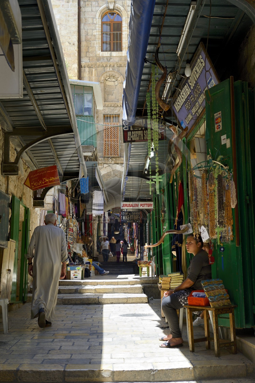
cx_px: 128
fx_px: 596
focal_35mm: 56
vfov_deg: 35.7
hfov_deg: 24.2
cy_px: 192
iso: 200
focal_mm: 56
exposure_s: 1/125
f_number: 7.1
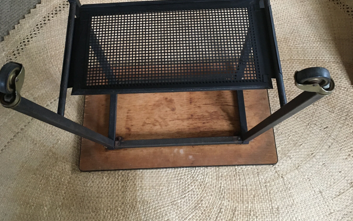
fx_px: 404
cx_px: 173
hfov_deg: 47.2
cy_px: 53
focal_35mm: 42
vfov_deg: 30.0
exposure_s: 1/33
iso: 200
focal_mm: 4.15
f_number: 2.2
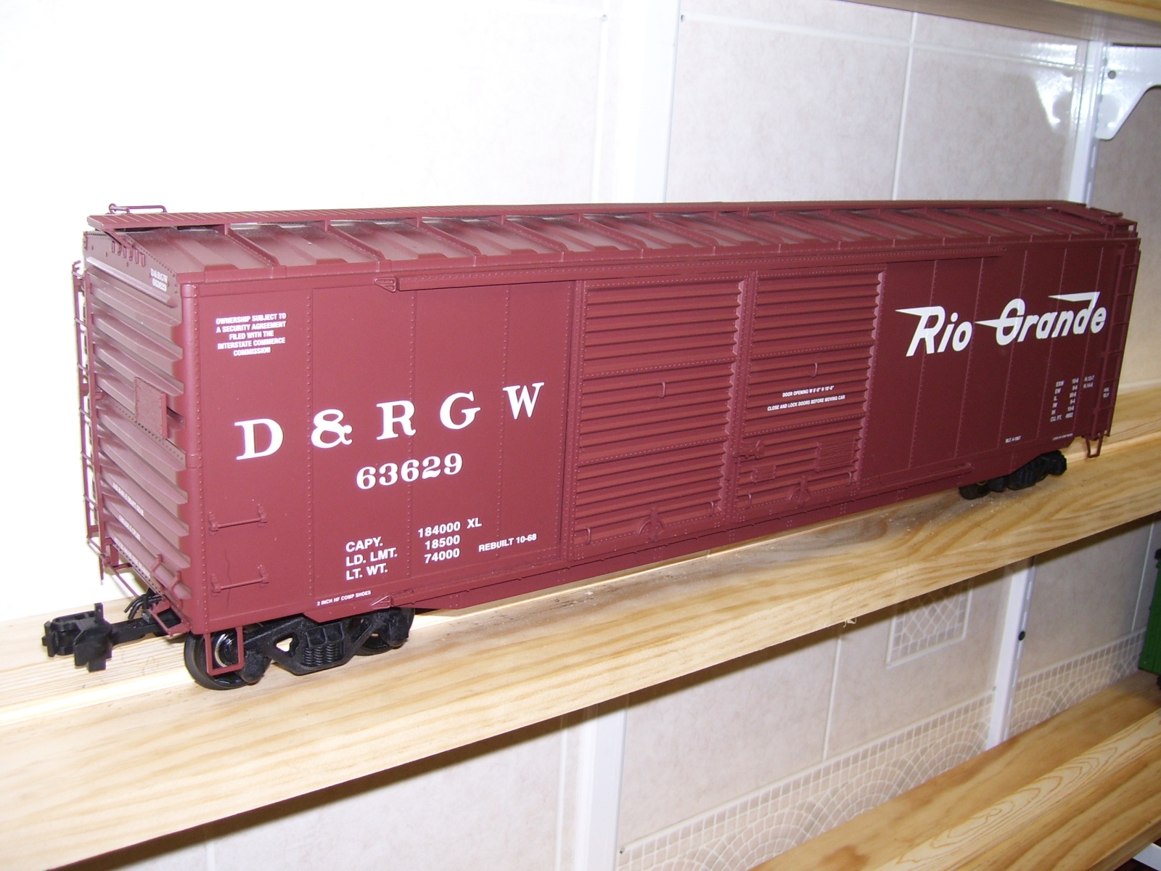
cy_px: 436
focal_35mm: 37
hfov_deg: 50.1
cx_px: 580
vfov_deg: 38.7
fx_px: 1241
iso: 80
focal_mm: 6
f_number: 2.7
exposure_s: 1/60
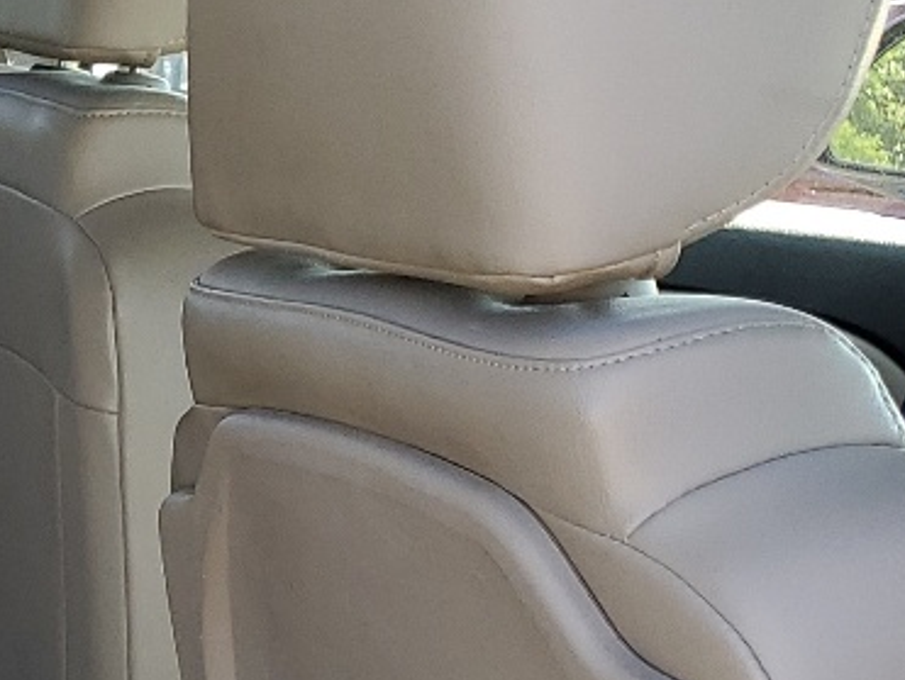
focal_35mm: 112
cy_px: 795
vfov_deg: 12.9
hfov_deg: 15.3
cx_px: -703
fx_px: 2931
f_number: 1.5
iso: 50
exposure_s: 1/250
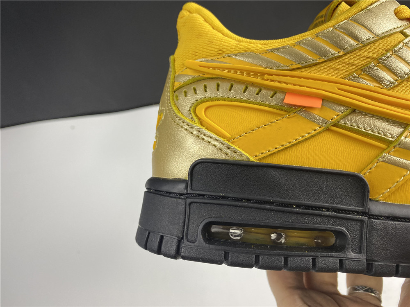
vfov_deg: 53.1
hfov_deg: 67.3
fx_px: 308
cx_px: 205
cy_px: 154
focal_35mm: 26
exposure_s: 1/100
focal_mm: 4.25
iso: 64
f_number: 1.8
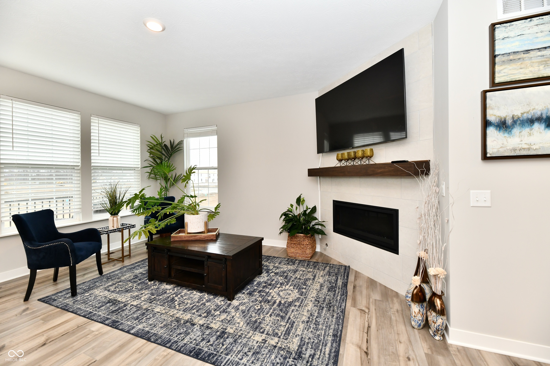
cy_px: 183
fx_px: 214
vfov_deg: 81.2
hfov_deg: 104.3
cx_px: 275
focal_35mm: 14
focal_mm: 14
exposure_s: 1/60
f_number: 6.3
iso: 640
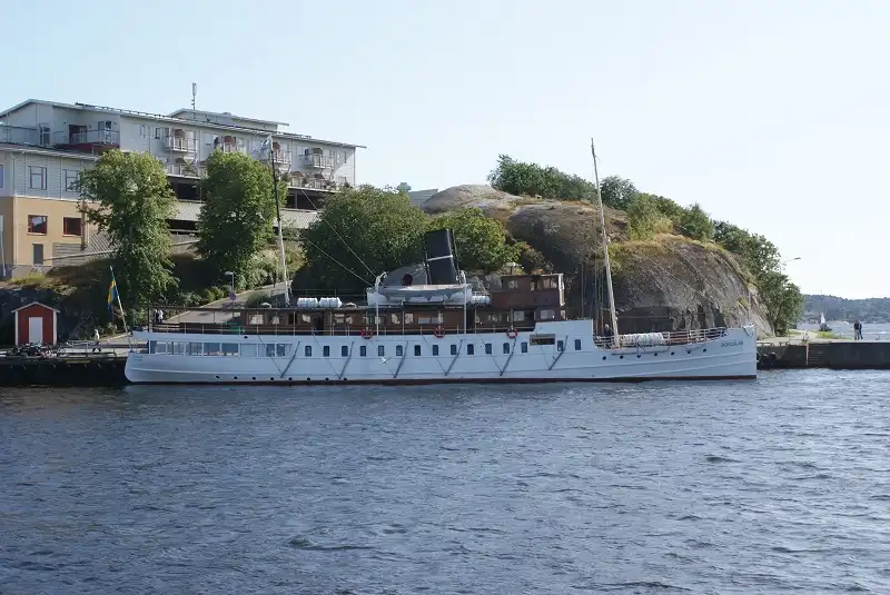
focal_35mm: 60
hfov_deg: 33.4
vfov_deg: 22.7
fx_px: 1485
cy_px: 298
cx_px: 445
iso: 100
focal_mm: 40
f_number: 11
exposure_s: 1/100
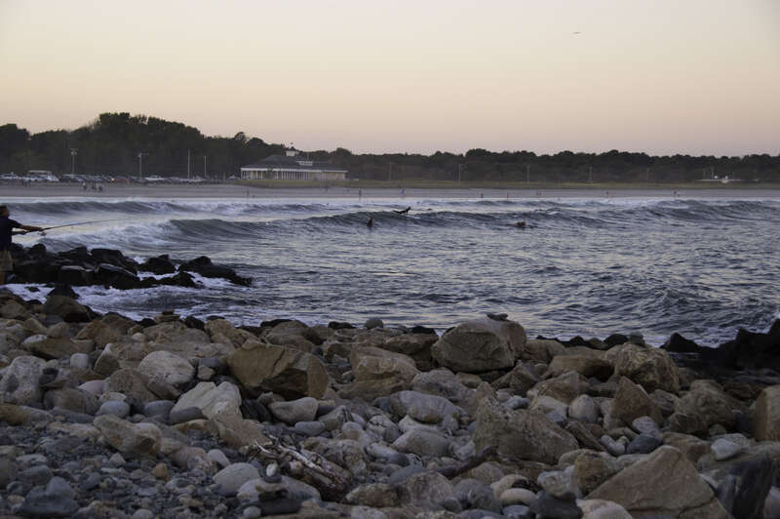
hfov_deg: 28.1
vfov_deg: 18.9
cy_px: 260
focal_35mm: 72
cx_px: 390
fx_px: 1559
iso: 400
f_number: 4.5
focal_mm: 48
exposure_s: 1/125
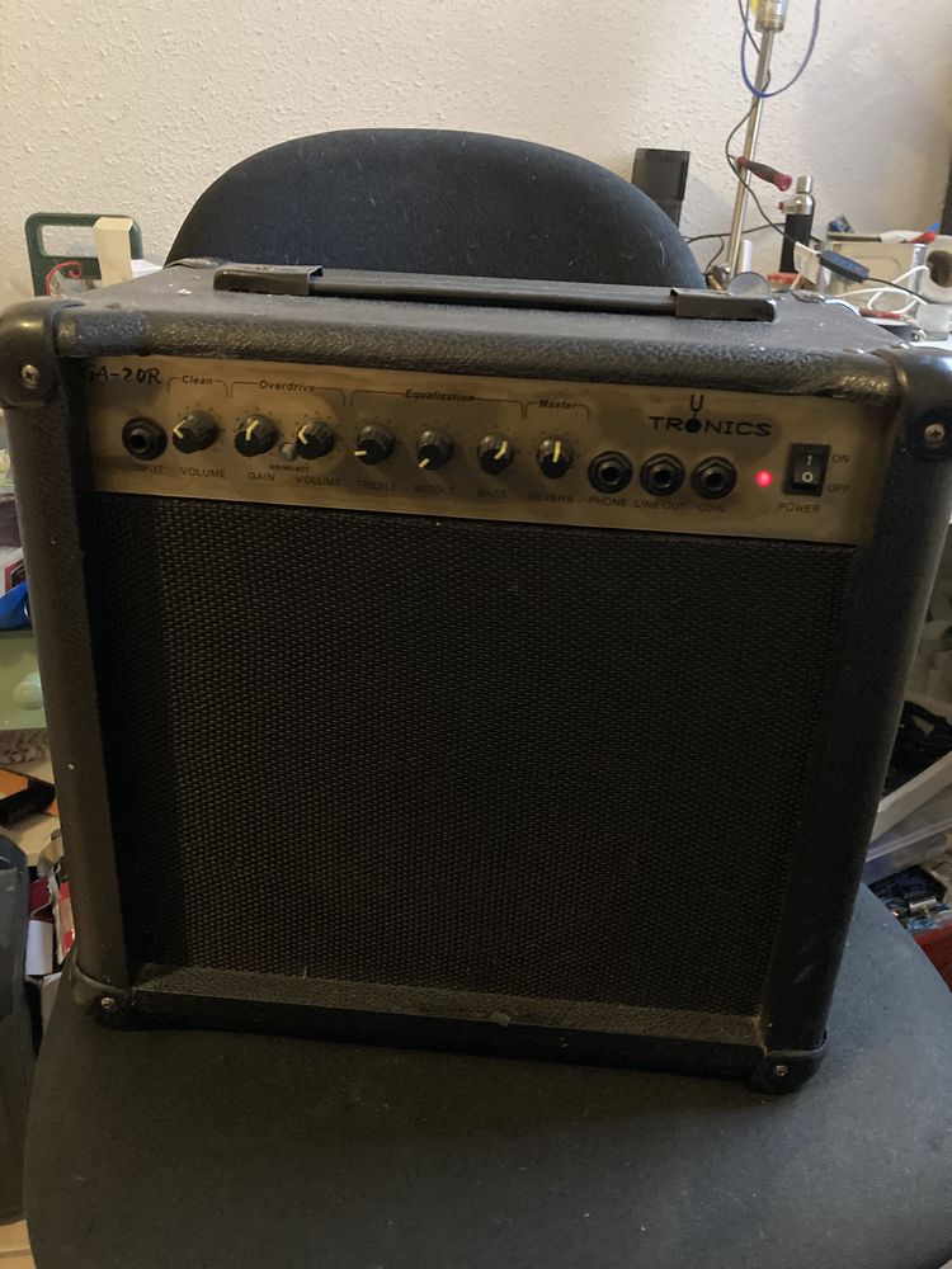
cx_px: 476
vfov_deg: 63.4
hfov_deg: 49.7
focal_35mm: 28
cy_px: 634
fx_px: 1027
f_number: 1.8
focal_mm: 3.99
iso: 800
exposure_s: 1/15
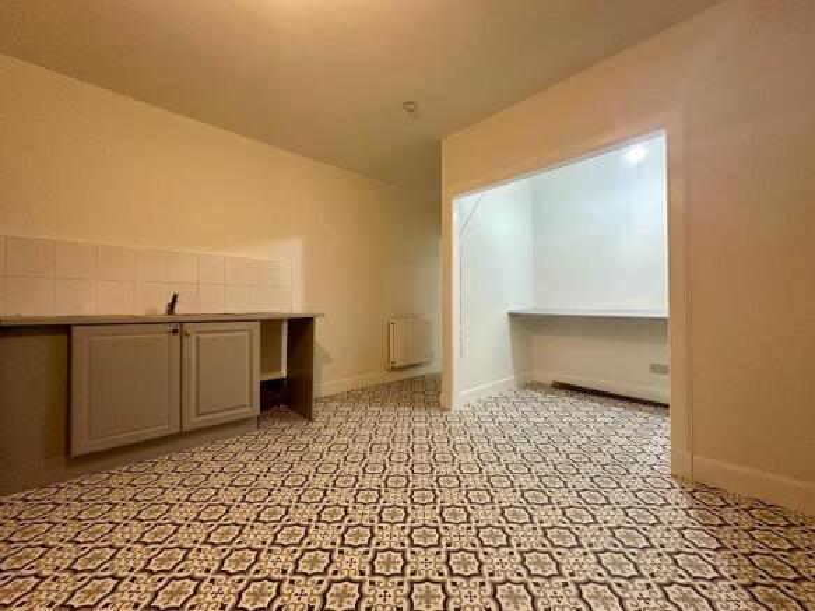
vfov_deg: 85.7
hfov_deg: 102.1
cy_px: 306
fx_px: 330
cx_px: 408
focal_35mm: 14
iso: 200
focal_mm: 2.22
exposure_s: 1/100
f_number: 2.2
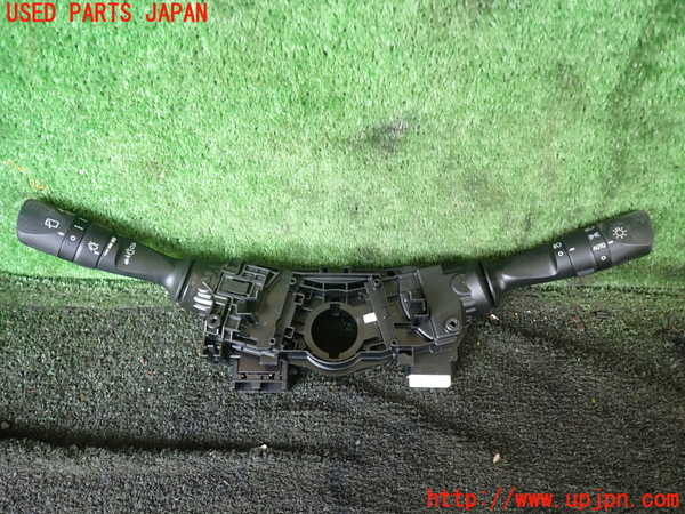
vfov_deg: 54.9
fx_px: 495
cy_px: 257
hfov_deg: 69.4
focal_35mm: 25
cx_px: 342
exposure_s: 1/30
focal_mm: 4.5
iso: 200
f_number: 2
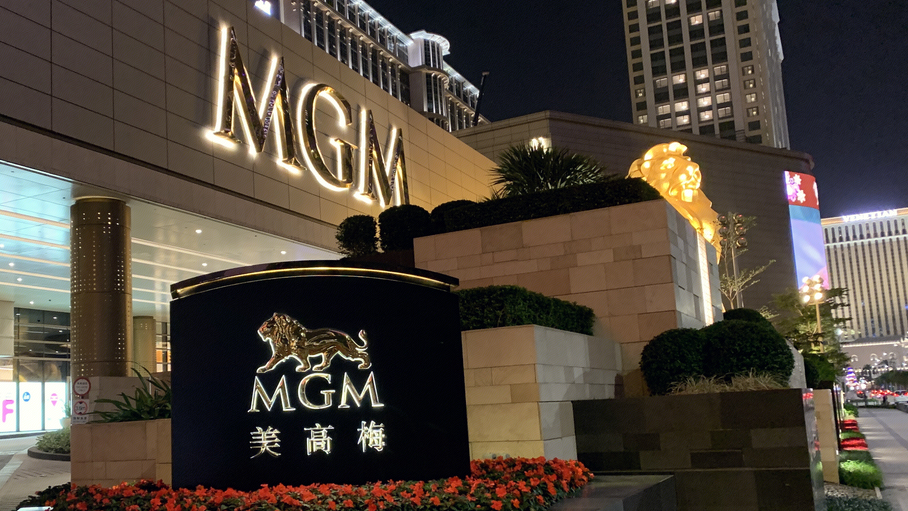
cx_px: 353
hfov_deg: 54.8
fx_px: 867
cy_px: 294
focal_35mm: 36
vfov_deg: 32.8
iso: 500
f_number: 1.8
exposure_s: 1/25
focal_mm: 4.25
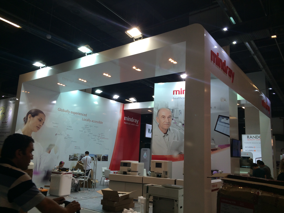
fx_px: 246
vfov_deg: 46.8
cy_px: 106
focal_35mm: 30
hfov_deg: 60.0
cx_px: 142
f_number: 2.2
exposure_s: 1/120
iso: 64
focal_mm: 4.12
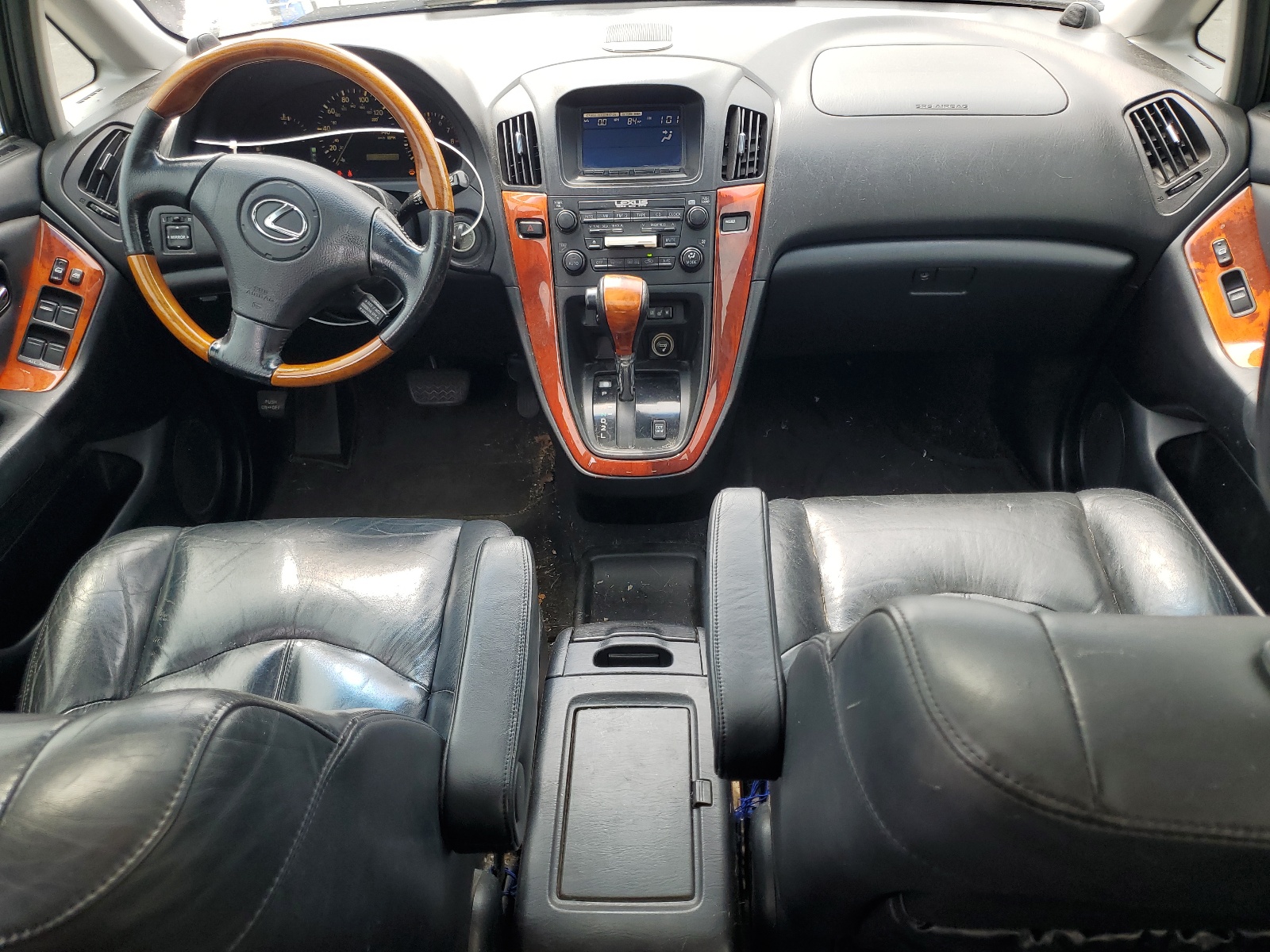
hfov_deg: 67.3
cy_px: 476
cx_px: 635
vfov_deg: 53.1
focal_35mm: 26
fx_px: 954
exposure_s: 1/278
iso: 50
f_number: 1.5
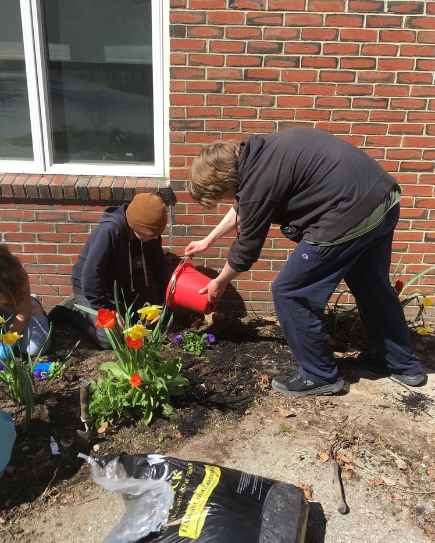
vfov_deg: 57.1
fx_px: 499
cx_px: 215
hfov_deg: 47.1
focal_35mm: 31
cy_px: 255
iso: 25
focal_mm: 4.15
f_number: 2.2
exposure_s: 1/1026
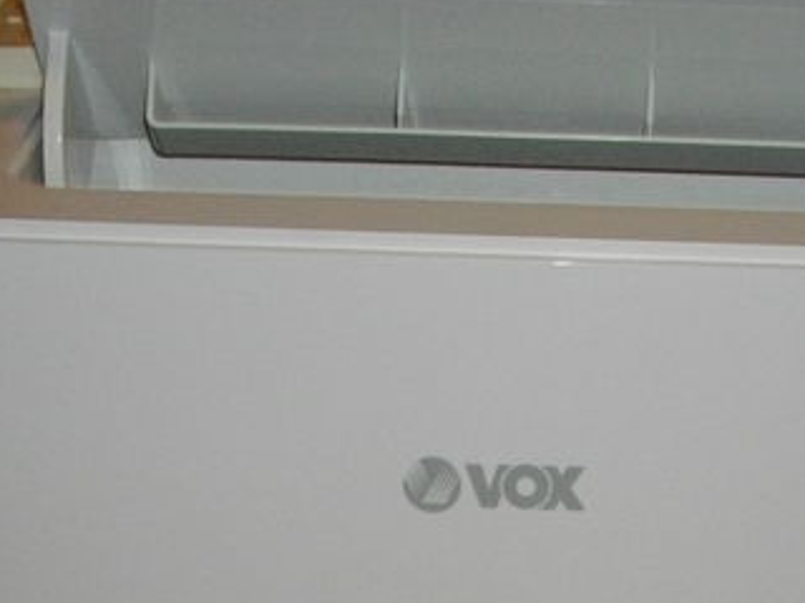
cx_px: 448
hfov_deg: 19.6
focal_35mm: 100
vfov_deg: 14.1
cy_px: 829
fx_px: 2326
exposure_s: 1/50
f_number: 2.9
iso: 200
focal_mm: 5.7
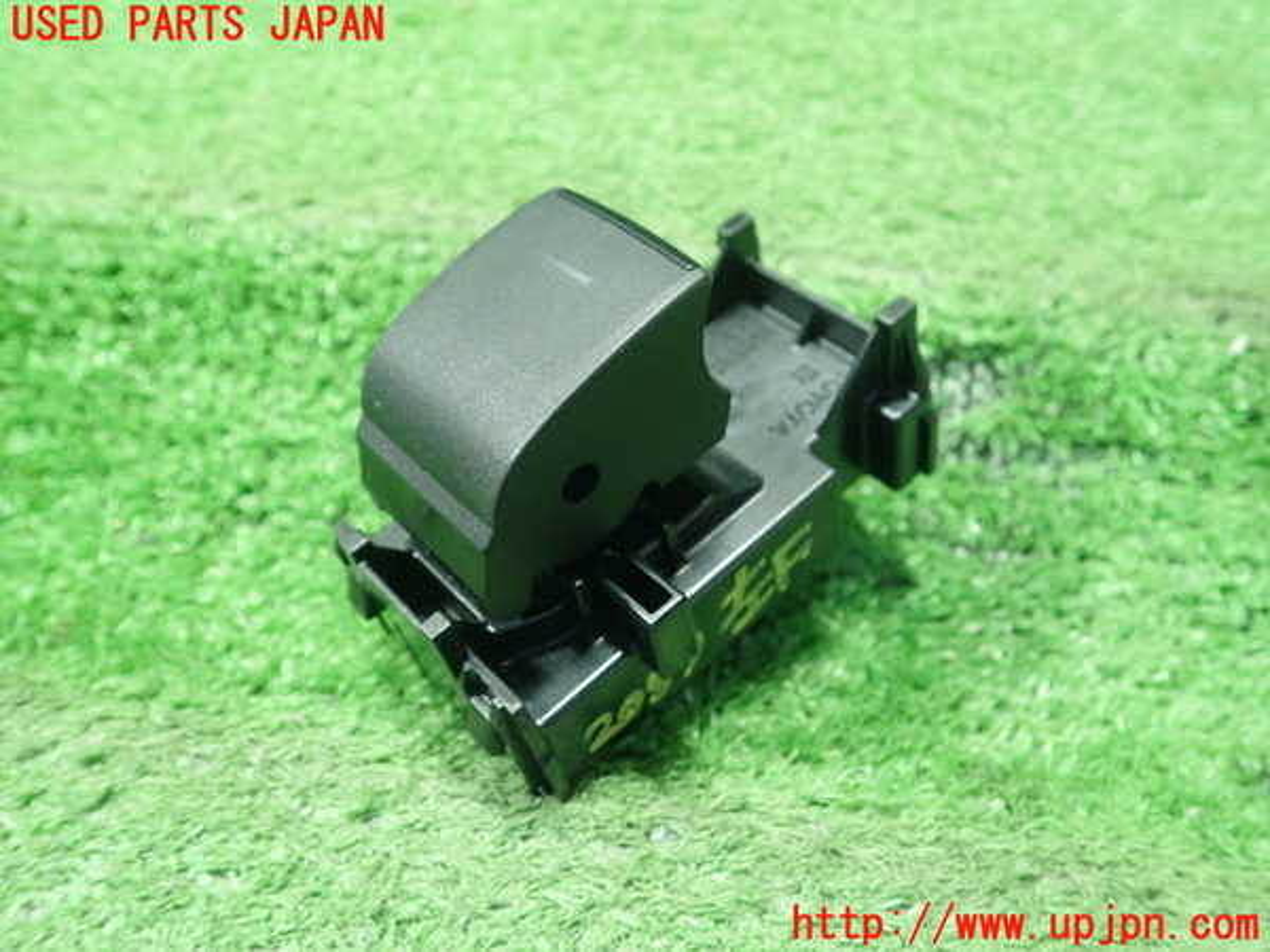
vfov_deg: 46.8
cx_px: 635
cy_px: 476
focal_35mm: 30
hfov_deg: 60.0
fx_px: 1101
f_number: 2.3
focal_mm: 5.5
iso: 800
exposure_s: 1/100
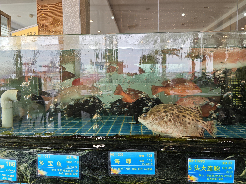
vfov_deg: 56.8
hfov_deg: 71.6
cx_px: 123
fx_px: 171
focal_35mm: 24
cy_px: 92
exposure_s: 1/100
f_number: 1.6
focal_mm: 5.84
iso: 50
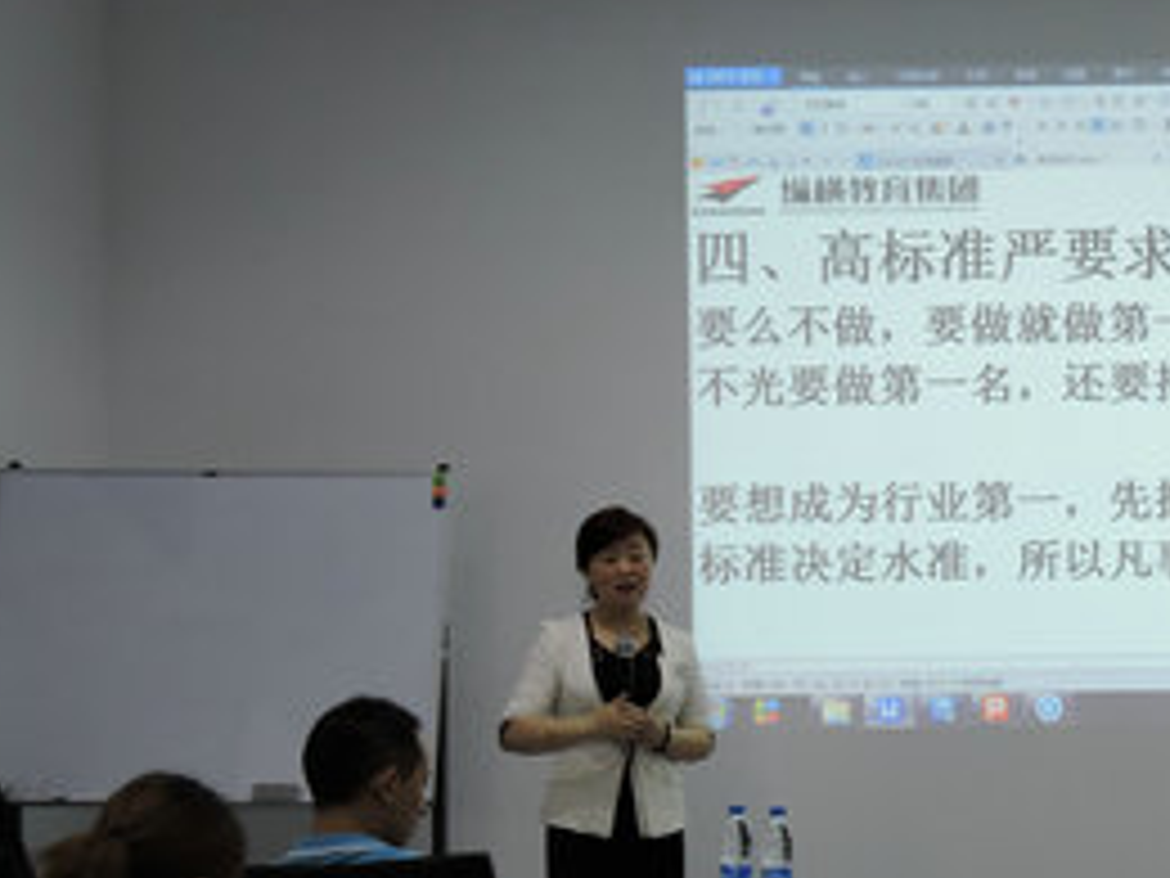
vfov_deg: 24.1
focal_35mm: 60
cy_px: 680
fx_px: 2028
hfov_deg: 30.0
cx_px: 1174
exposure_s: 1/30
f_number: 3.3
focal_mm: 4.3
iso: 125
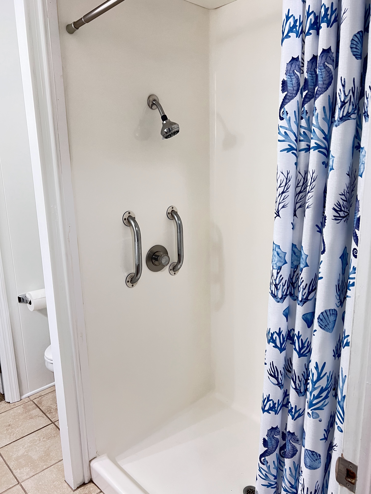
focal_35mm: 26
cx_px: 186
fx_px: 372
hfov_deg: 53.1
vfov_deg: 67.3
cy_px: 247
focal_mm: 5.7
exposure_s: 1/60
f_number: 1.5
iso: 160
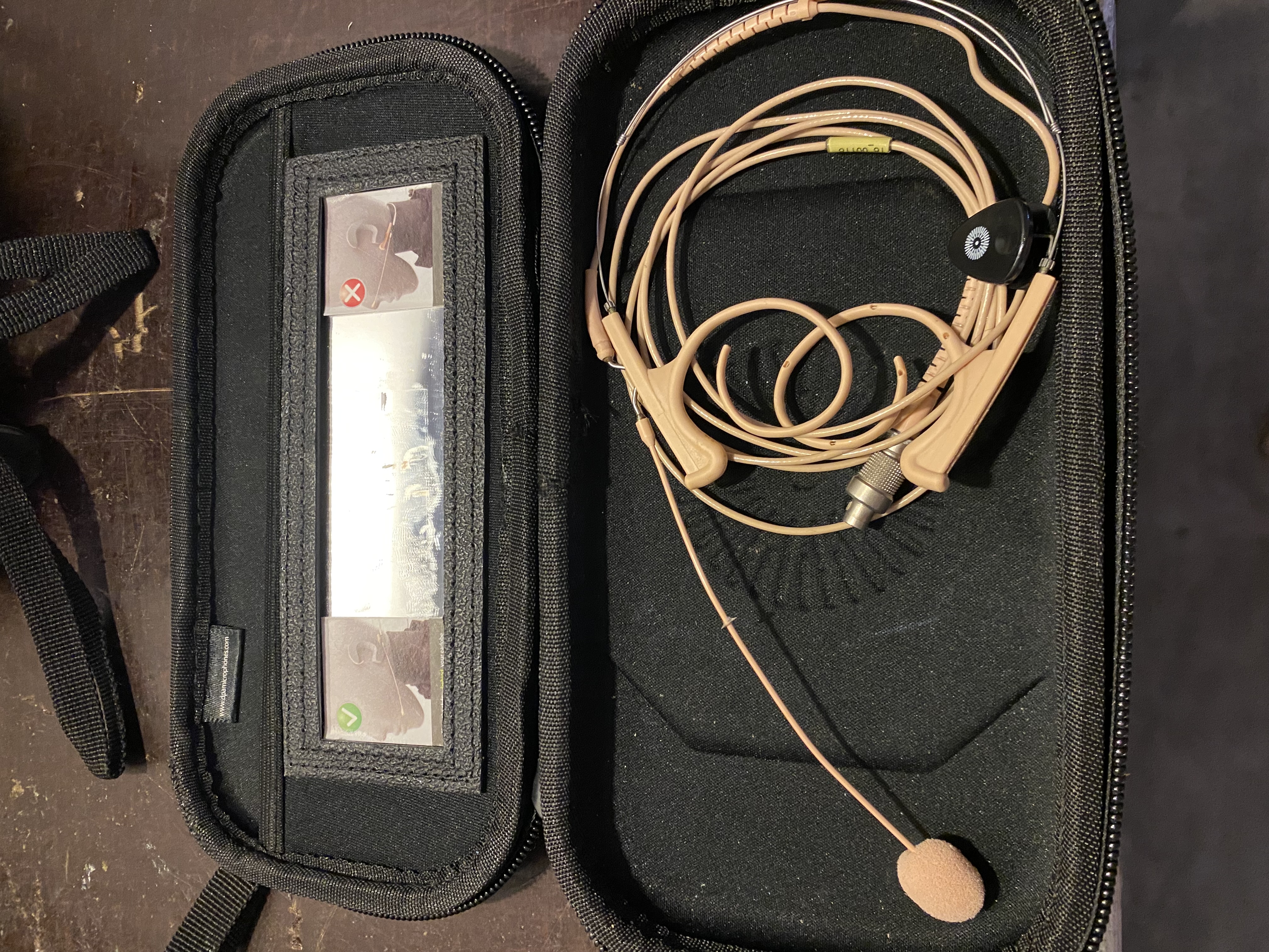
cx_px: 634
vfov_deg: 53.1
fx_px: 953
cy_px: 476
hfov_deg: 67.3
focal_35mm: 26
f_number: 1.8
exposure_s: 1/25
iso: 500
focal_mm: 4.25
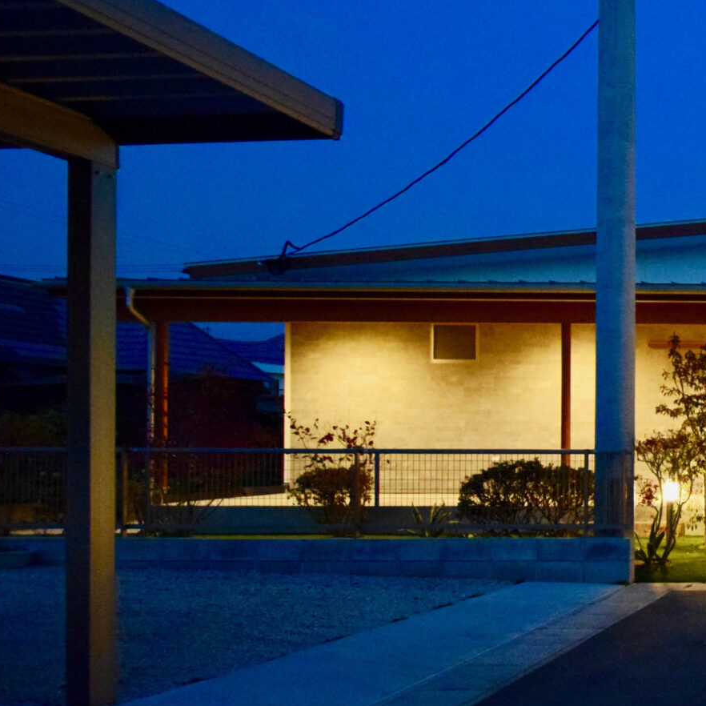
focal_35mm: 37
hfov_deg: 31.2
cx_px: 977
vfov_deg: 44.8
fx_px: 854
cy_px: 413
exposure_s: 1/30
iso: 4000
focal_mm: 10
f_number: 3.5
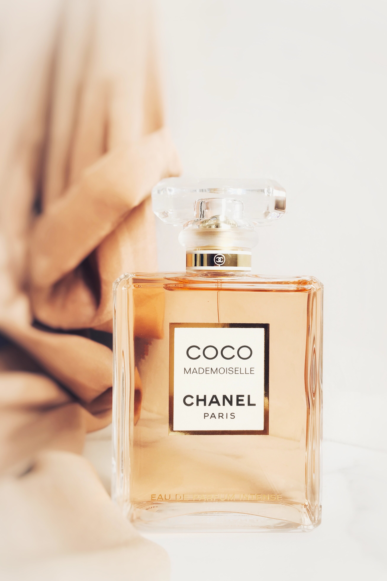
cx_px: 221
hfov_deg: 42.2
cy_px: 292
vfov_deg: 60.3
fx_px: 500
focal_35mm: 31
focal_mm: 4.15
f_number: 2.2
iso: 25
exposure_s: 1/129
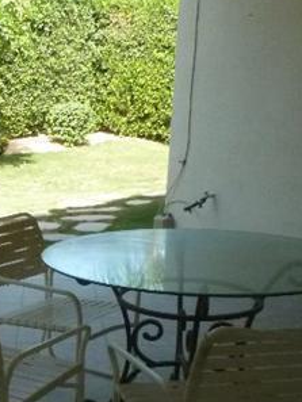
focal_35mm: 62
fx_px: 721
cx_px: -151
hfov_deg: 20.3
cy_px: 305
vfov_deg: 30.6
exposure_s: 1/250
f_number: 4
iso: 400
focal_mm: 4.3
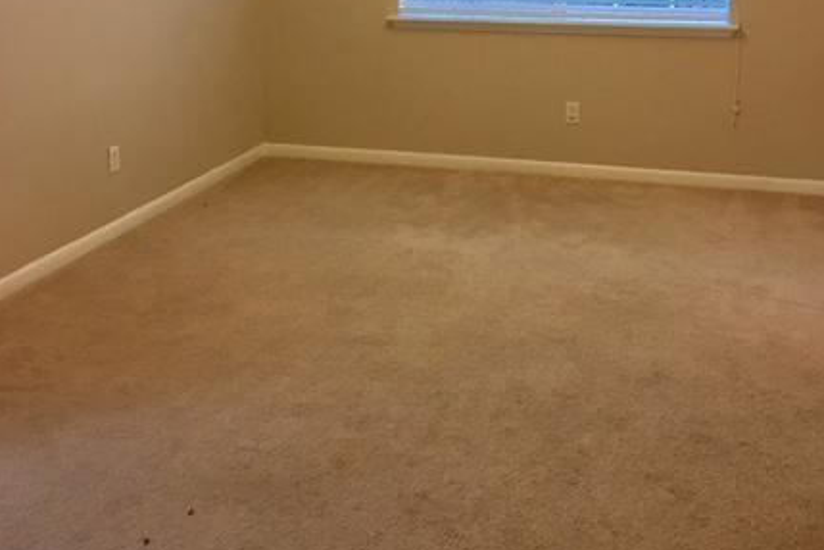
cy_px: 100
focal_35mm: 45
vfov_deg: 29.1
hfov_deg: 43.6
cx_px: 428
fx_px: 1030
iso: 50
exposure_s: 1/33
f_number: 2.2
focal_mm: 4.15
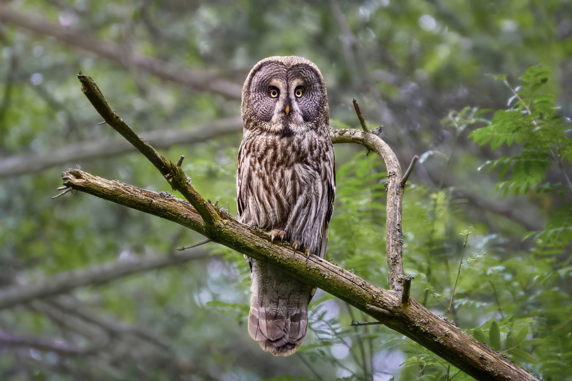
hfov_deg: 3.4
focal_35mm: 600
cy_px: 190
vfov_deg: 2.3
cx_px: 286
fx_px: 9532
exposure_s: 1/100
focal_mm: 220
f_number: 4
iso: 320
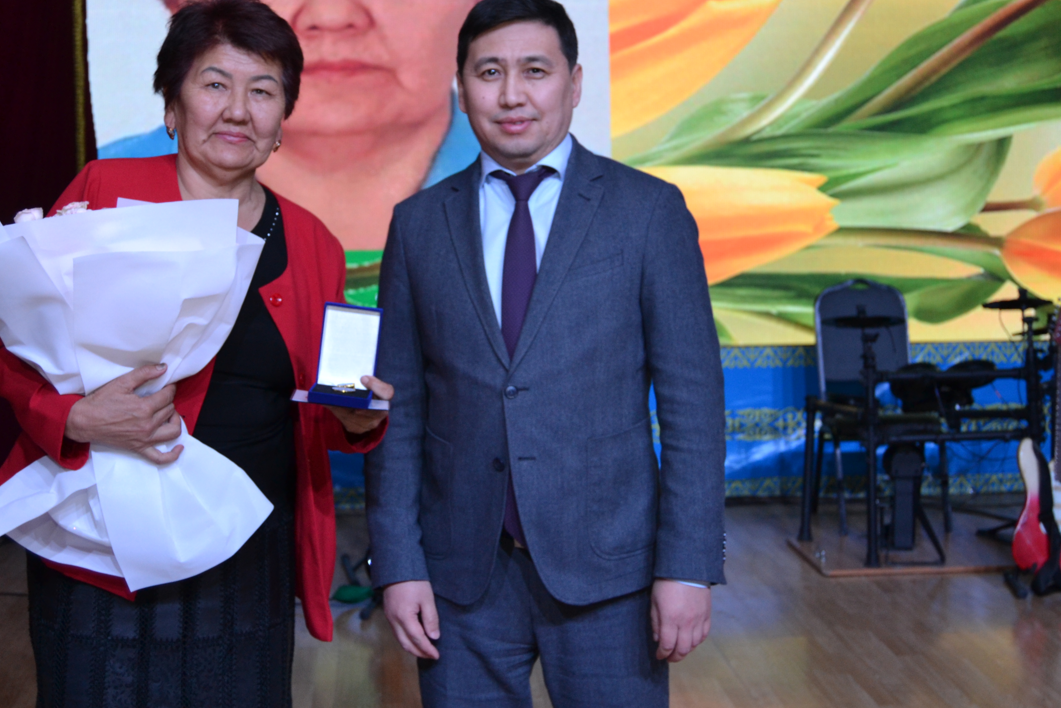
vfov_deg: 23.3
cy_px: 245
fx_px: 1709
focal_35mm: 58
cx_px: 411
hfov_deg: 34.3
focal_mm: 28
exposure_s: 1/60
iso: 640
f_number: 4
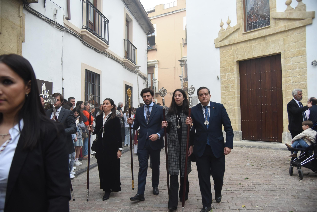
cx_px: 158
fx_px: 255
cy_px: 106
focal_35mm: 29
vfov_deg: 45.0
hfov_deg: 63.6
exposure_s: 1/320
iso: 1800
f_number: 6.3
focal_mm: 29
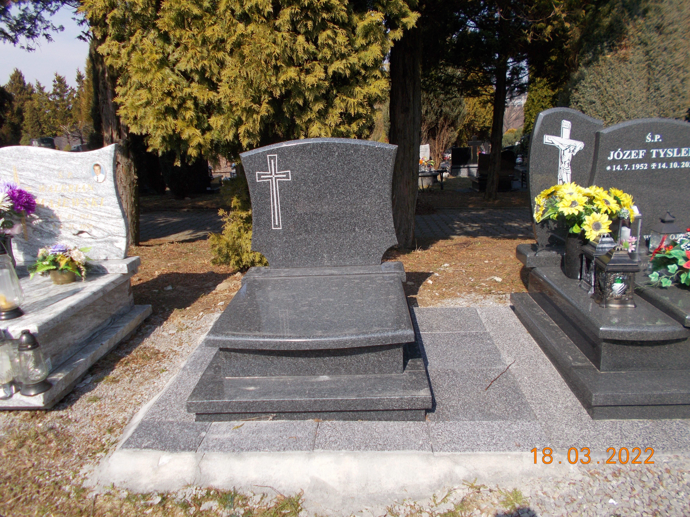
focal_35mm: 26
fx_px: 518
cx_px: 345
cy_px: 258
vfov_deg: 53.1
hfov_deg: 67.3
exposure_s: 1/125
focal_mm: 4.6
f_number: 8
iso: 80
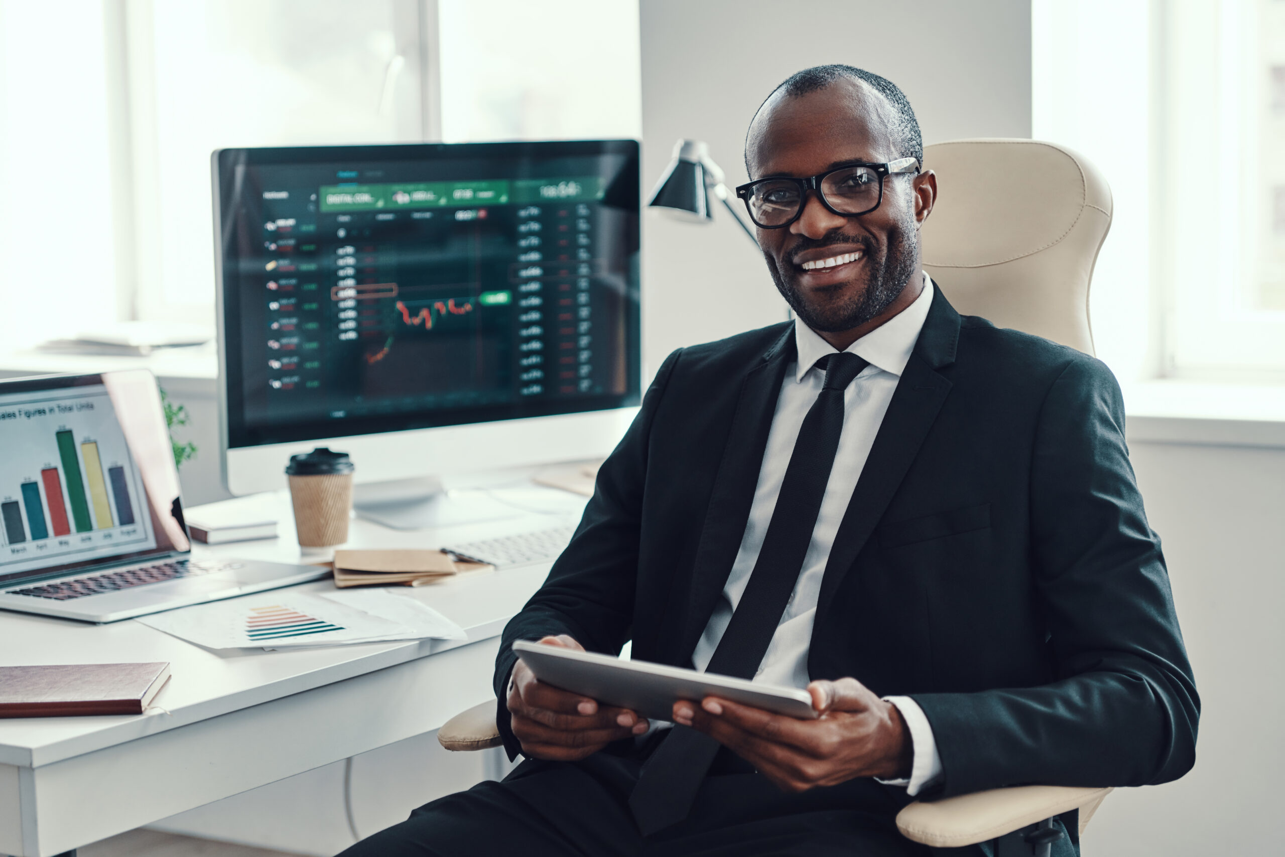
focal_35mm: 70
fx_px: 2499
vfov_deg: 19.5
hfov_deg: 28.8
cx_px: 642
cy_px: 428
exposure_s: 1/100
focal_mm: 70
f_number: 2.8
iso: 250
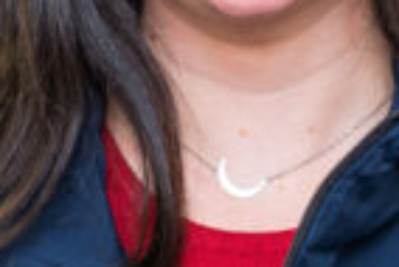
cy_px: -97
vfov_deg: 4.5
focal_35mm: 303
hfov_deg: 6.8
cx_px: 388
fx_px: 3362
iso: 200
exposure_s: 1/125
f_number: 3.2
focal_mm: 56
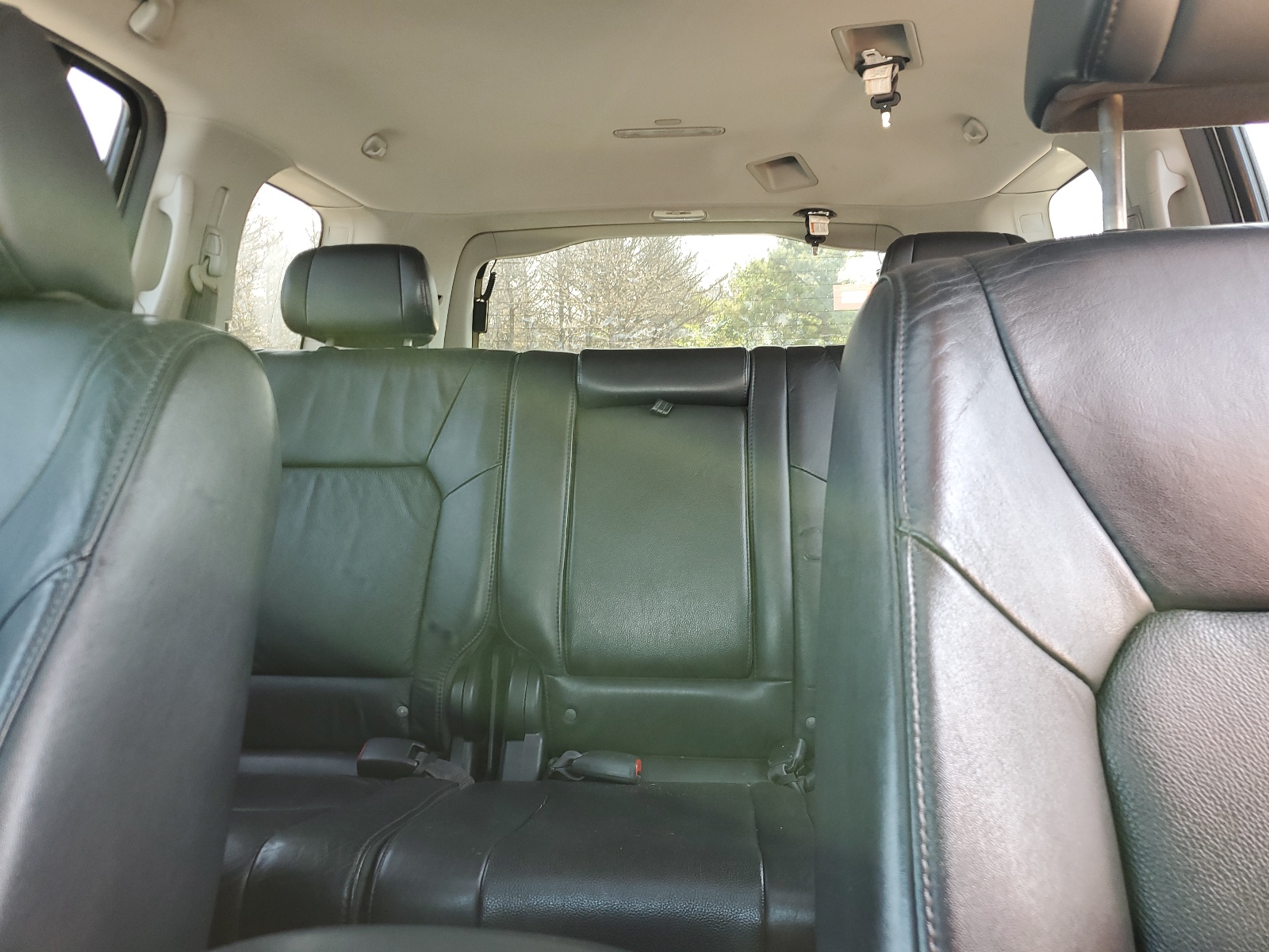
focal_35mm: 26
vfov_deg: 53.1
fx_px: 953
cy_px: 476
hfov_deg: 67.3
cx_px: 634
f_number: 1.5
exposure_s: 1/60.2
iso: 58
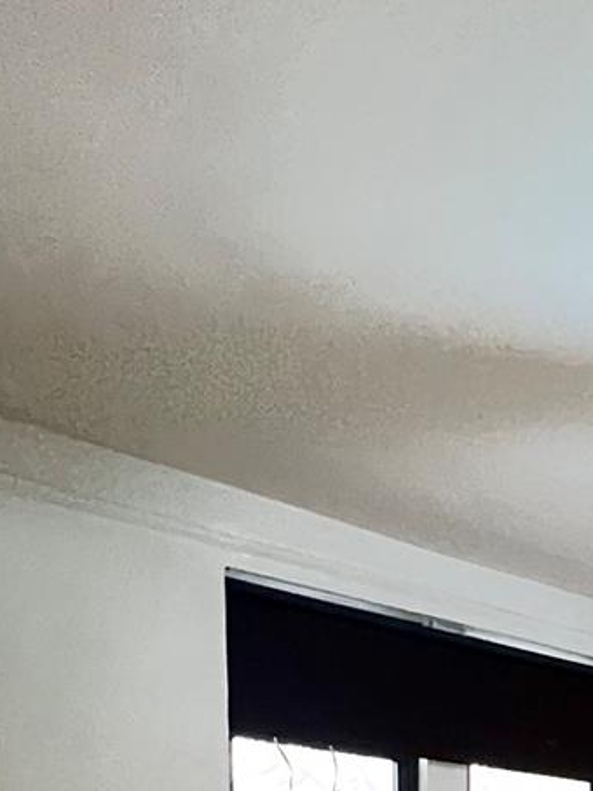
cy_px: 1017
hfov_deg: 24.2
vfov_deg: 32.7
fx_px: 1006
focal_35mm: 44
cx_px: 930
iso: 640
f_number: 1.8
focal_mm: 1.57
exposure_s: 1/60
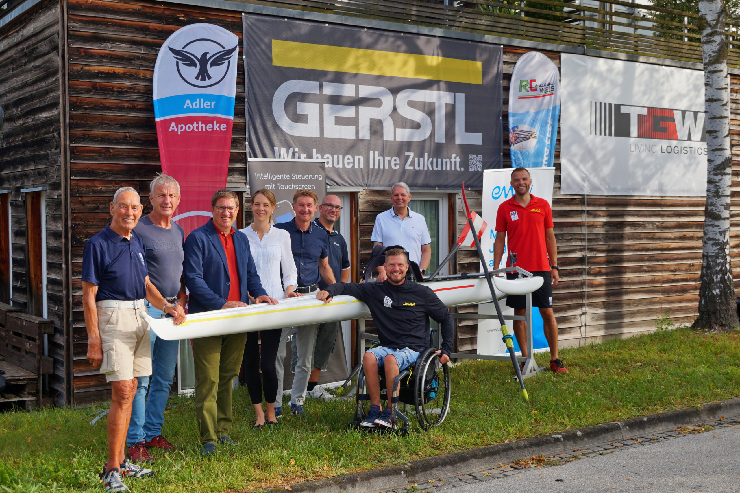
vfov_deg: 31.9
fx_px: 863
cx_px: 370
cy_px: 246
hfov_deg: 46.4
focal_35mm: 42
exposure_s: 1/320
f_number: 5.6
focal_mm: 28
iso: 100
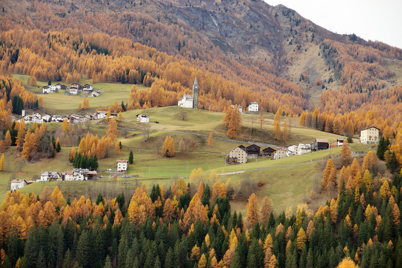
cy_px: 134
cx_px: 201
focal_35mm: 105
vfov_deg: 13.0
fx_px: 1172
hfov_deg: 19.5
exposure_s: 1/200
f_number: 5.6
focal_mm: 70
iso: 100
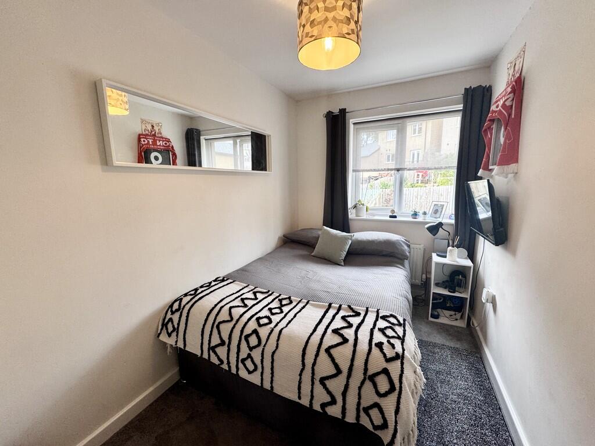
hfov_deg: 102.1
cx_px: 298
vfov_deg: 85.7
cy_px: 223
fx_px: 241
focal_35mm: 14
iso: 125
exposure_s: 1/99
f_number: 2.2
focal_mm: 2.22
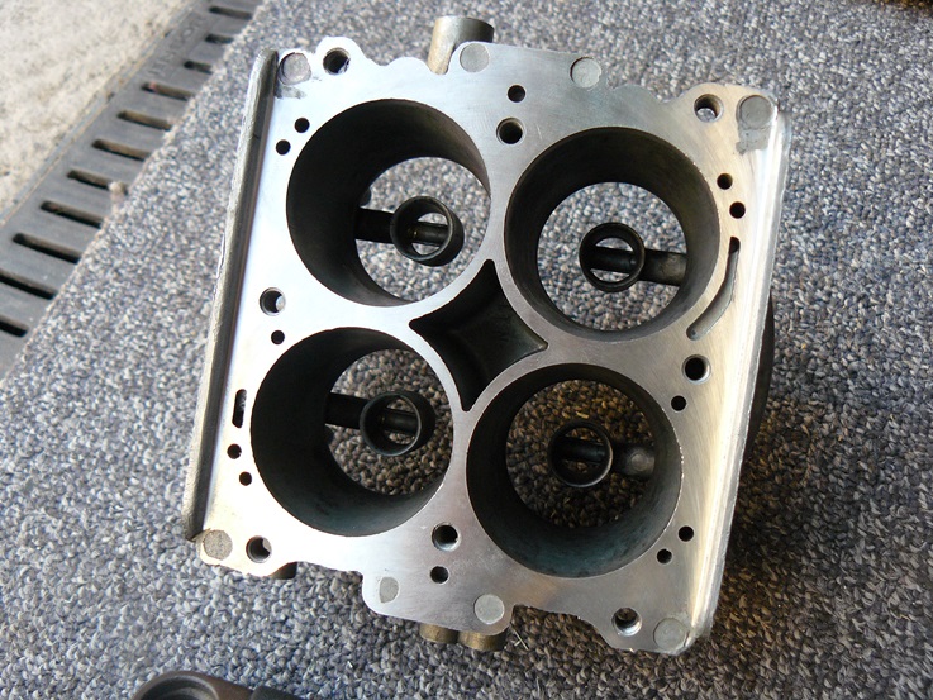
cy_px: 350
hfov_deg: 51.3
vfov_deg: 39.7
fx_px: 970
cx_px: 466
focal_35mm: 36
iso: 160
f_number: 2.8
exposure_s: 1/30
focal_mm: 6
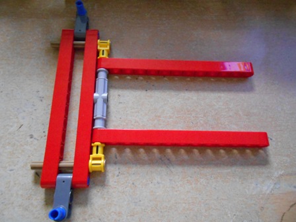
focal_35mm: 26
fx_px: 222
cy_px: 111
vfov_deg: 53.1
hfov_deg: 67.3
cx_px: 148
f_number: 3.2
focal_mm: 4.6
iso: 800
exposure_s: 1/6
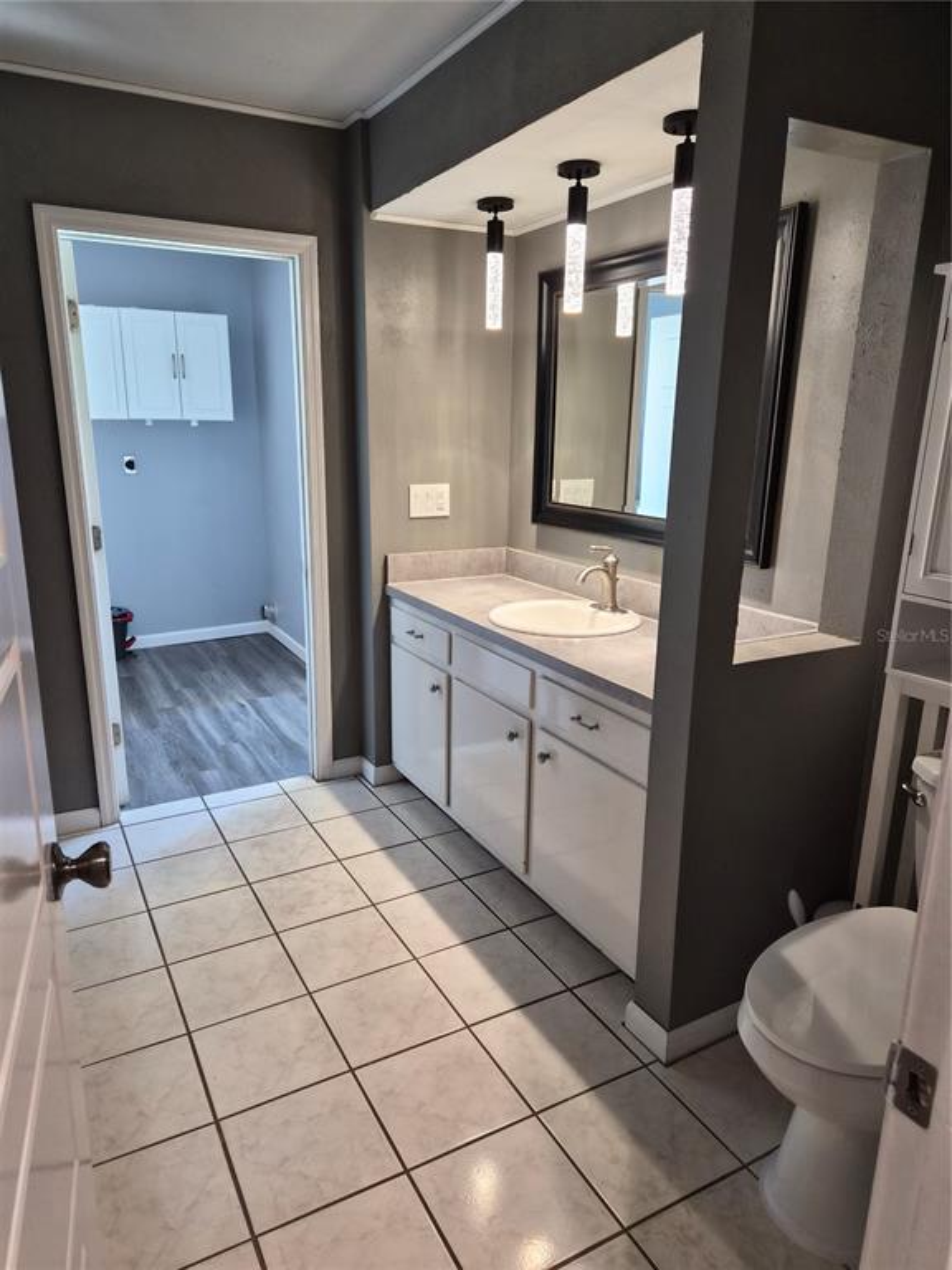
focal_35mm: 23
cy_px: 635
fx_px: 843
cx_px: 476
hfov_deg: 58.9
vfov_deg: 73.9
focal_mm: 5.4
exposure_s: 1/120
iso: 320
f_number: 1.8
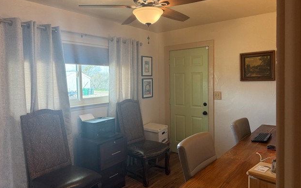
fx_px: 213
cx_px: 151
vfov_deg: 47.5
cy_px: 87
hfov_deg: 70.4
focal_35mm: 26
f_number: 1.78
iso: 250
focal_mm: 6.76
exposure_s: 1/120
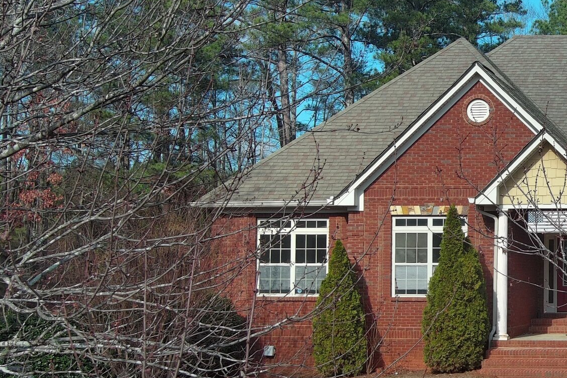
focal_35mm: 79
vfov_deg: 17.3
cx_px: 635
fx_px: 1244
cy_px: 226
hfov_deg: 23.9
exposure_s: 1/875
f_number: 2.8
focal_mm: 10.57
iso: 100
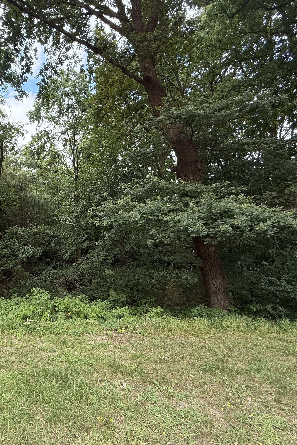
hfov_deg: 55.8
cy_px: 221
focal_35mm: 20
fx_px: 247
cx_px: 45
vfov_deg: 84.0
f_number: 2.2
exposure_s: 1/365
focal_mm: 2.22
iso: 64
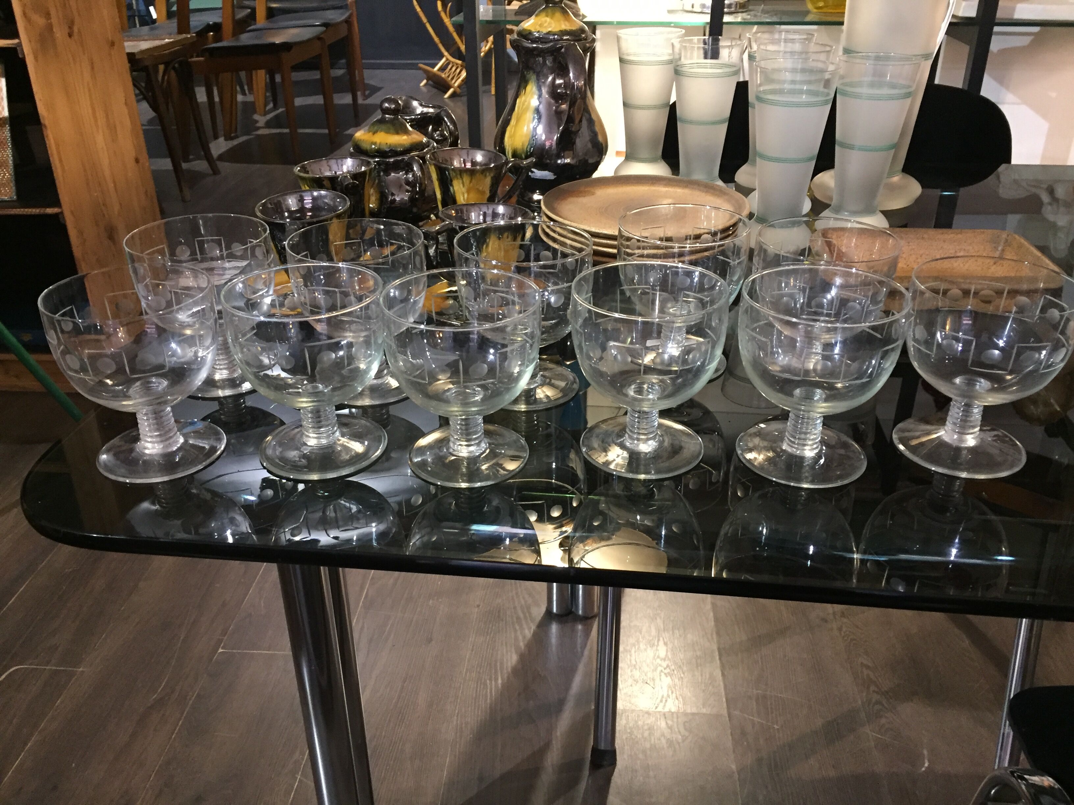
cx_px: 537
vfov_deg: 48.2
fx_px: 900
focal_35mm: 29
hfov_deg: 61.7
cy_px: 402
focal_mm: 4.15
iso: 250
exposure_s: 1/20
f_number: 2.2
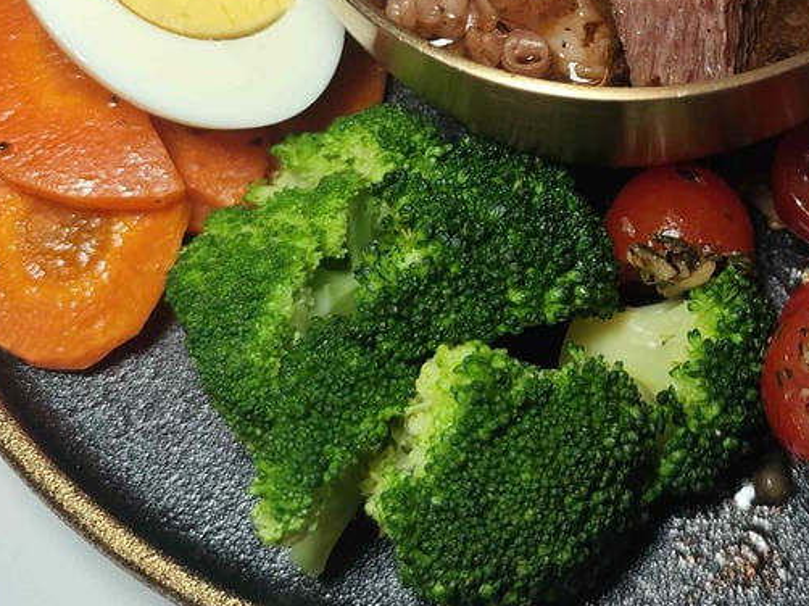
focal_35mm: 55
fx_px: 1285
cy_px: 44
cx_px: 691
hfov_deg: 33.5
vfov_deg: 25.6
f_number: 2
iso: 250
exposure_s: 1/120
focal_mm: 8.72
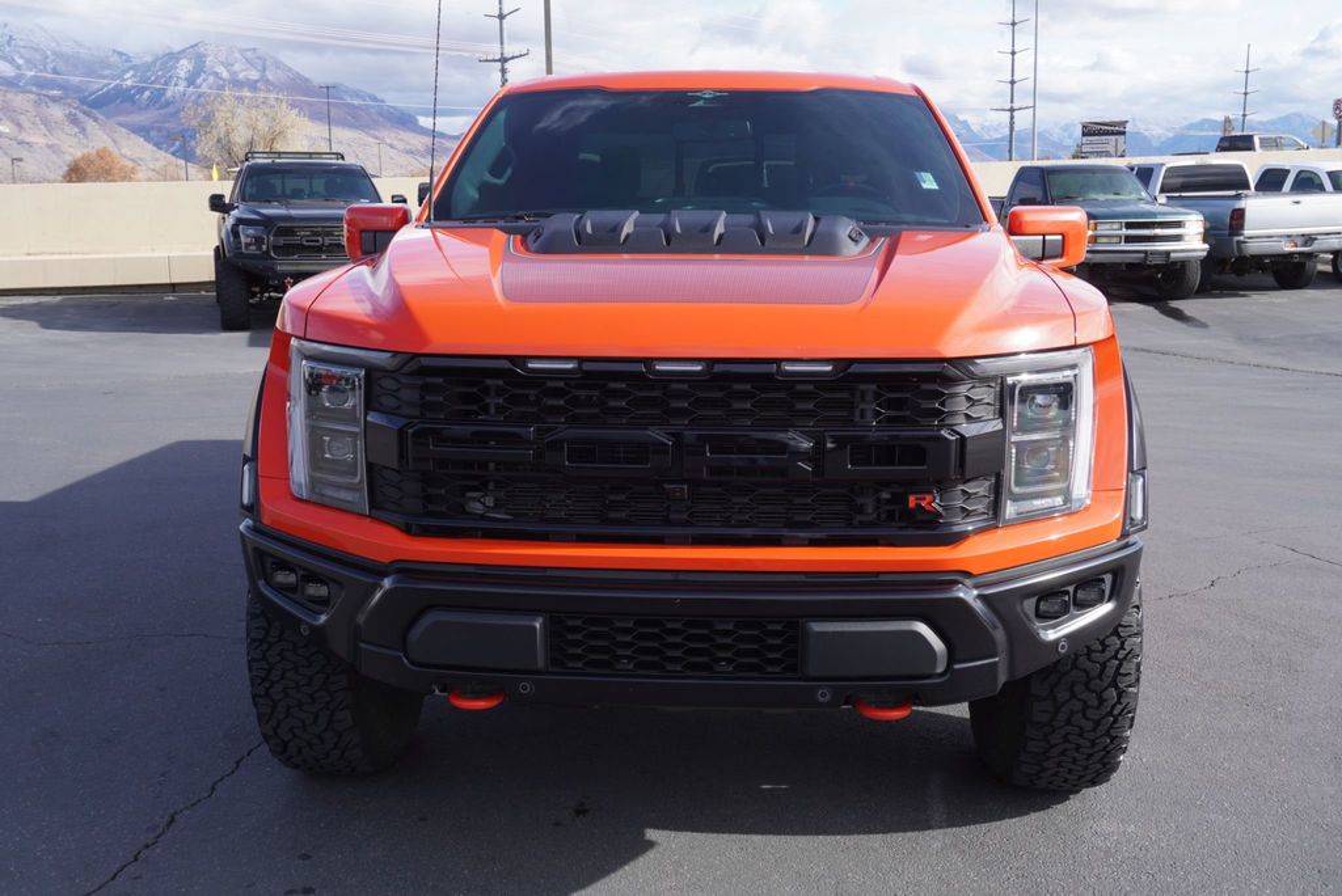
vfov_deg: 36.9
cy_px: 448
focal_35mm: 36
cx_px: 671
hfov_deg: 53.1
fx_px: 1343
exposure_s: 1/125
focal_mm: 24
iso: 100
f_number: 9
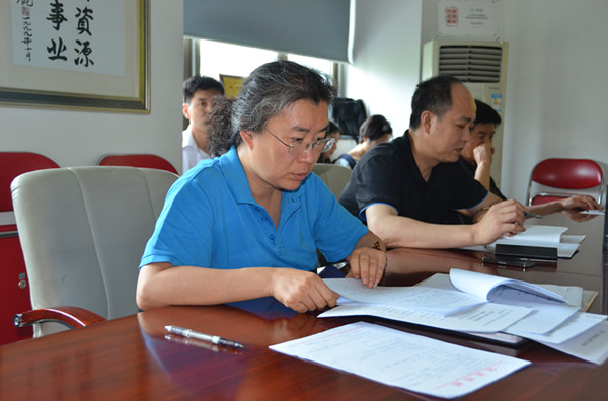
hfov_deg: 45.1
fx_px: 732
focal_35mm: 44
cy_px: 200
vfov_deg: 30.6
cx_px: 304
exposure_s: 1/60
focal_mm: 29
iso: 720
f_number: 4
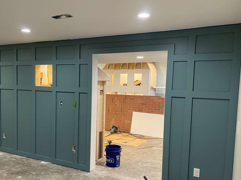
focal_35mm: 33
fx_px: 230
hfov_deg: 54.9
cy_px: 105
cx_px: 95
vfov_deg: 42.8
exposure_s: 1/60
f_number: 1.8
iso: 160
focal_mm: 4.25
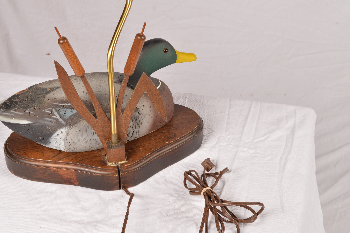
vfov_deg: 17.4
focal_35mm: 78
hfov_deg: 26.0
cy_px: 150
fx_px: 758
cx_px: 145
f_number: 10
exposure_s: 1/125
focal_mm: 40
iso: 200
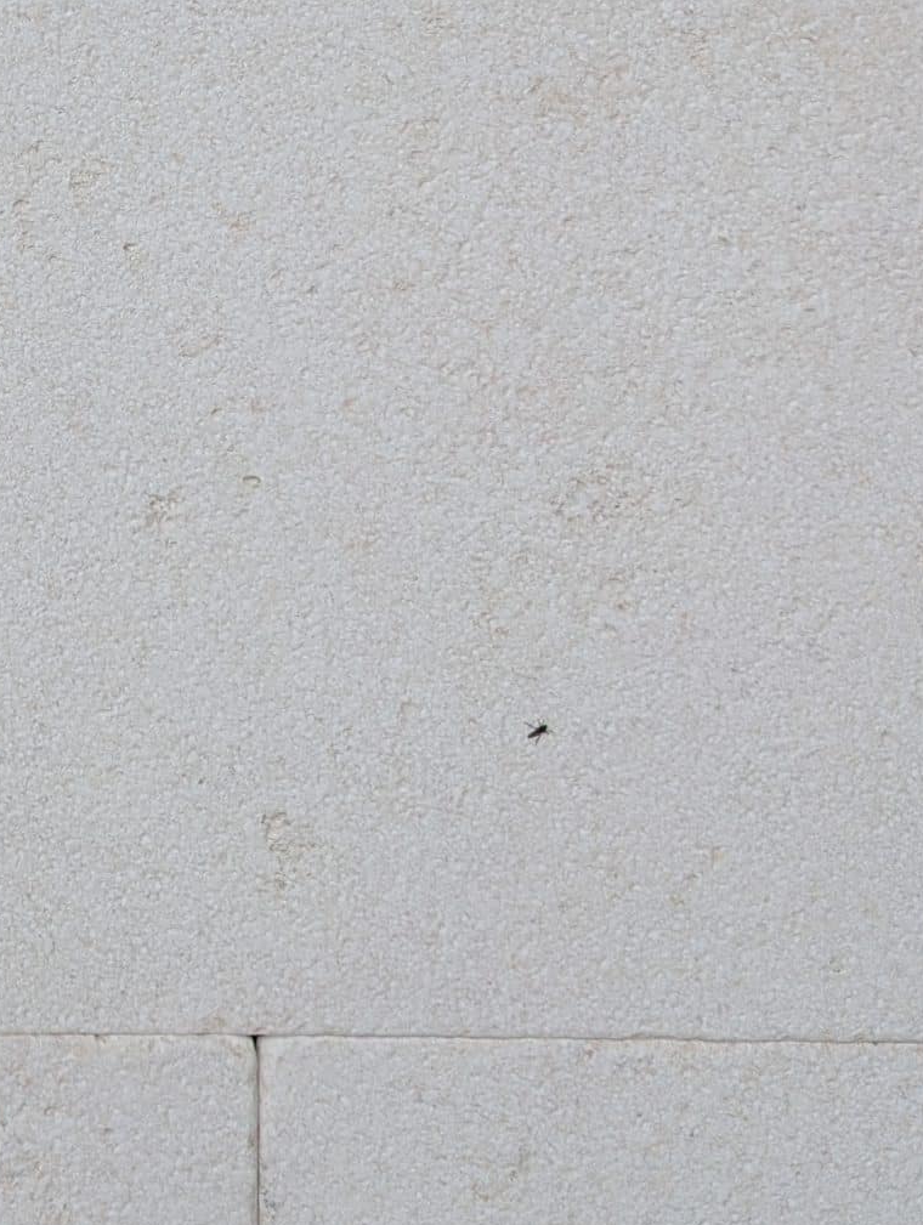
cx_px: -186
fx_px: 2446
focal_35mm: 69
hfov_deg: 20.0
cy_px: 107
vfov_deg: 27.1
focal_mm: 6.81
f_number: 1.85
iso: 78
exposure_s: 1/1332
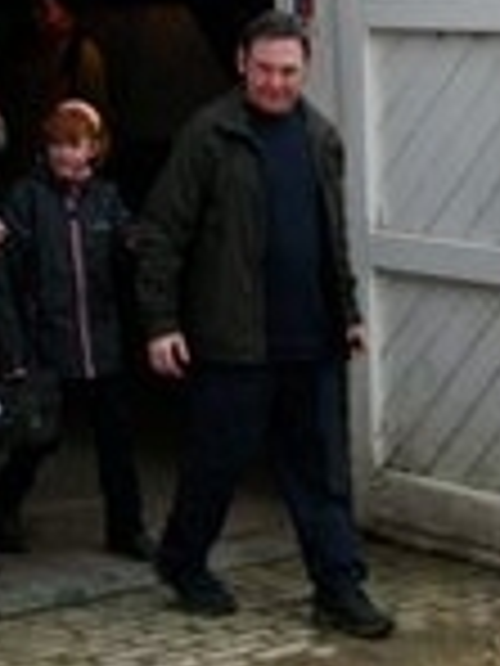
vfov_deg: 13.6
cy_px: -518
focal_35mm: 130
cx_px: 99
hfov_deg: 11.4
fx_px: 2504
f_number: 2.9
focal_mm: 5.7
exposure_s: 1/250
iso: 80
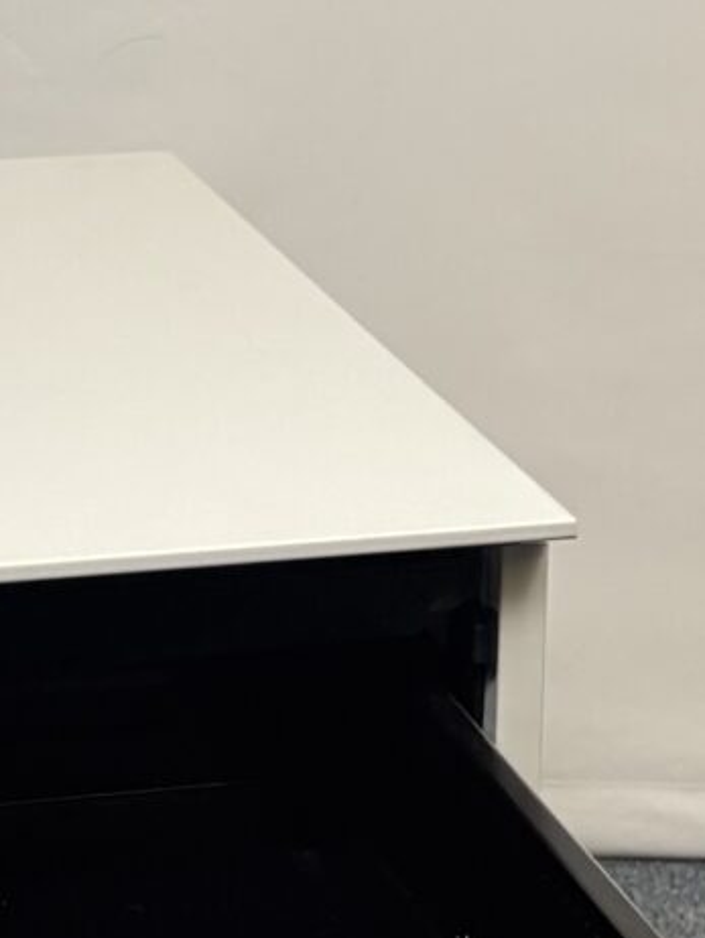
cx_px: 114
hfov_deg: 10.3
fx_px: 3907
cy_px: 644
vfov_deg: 13.7
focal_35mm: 144
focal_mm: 5.96
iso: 100
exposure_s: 1/122
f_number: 1.6
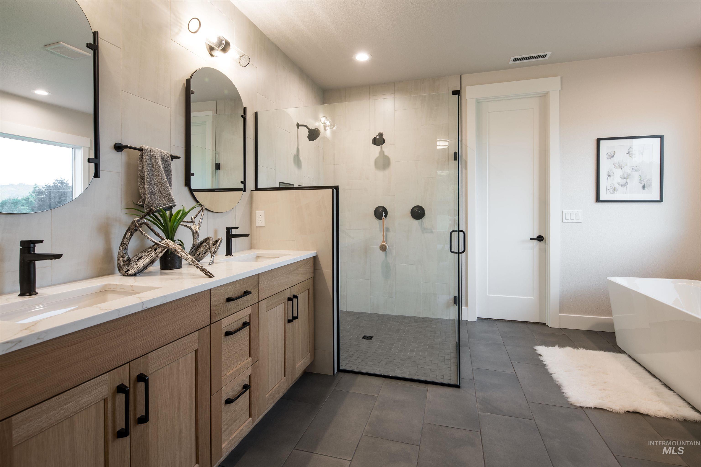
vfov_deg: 70.5
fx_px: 331
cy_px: 234
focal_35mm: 17
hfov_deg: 93.3
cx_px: 350
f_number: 8
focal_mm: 17
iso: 200
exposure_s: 1/3
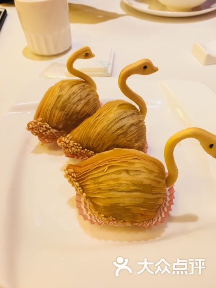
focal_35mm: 29
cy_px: 144
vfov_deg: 61.7
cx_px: 108
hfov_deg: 48.2
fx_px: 241
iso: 50
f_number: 2.2
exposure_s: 1/17
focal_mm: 4.15
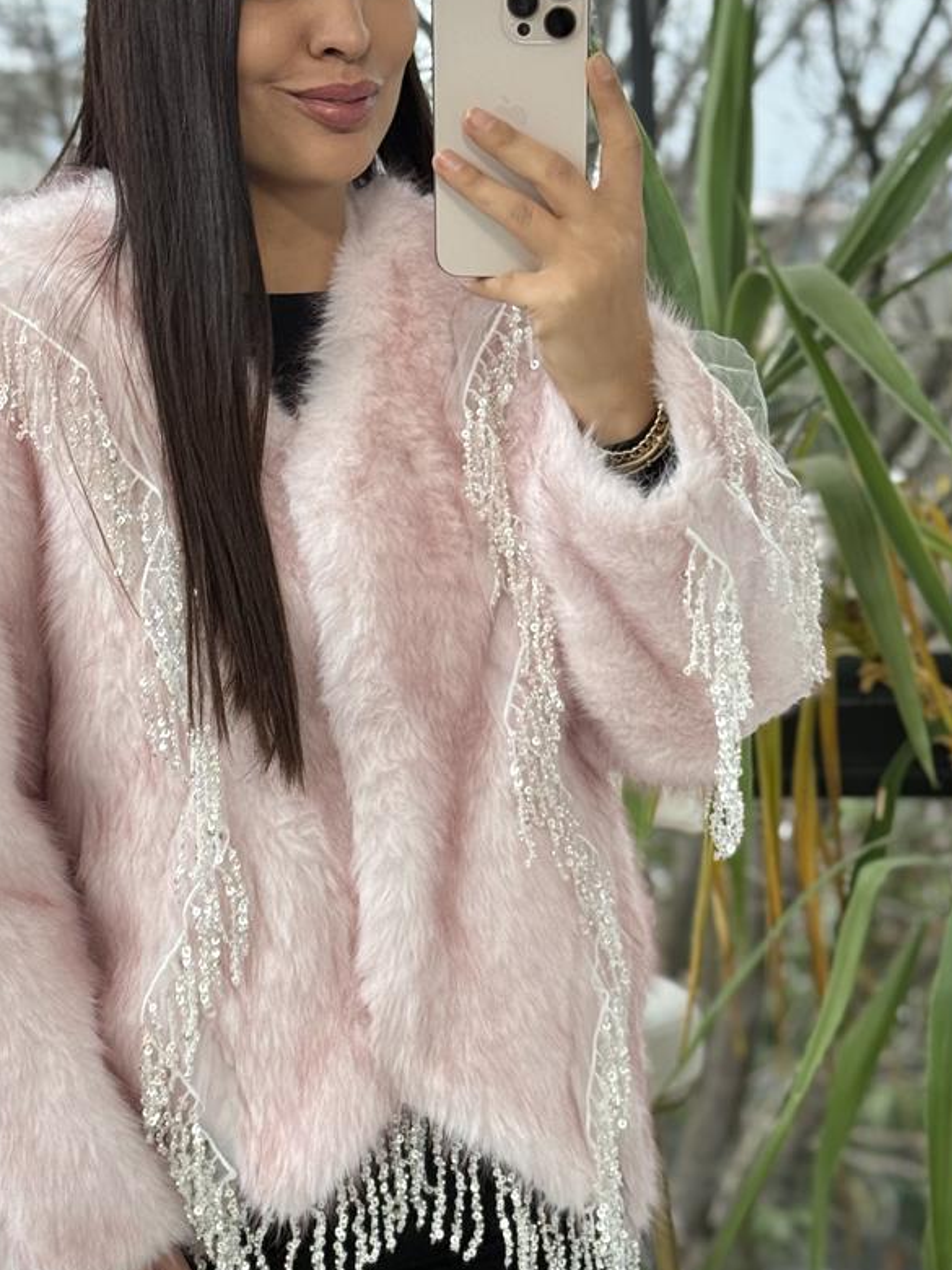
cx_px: 330
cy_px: 699
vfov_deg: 23.8
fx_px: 3007
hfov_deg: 18.0
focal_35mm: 82
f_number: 1.78
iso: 80
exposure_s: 1/149
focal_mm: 6.76
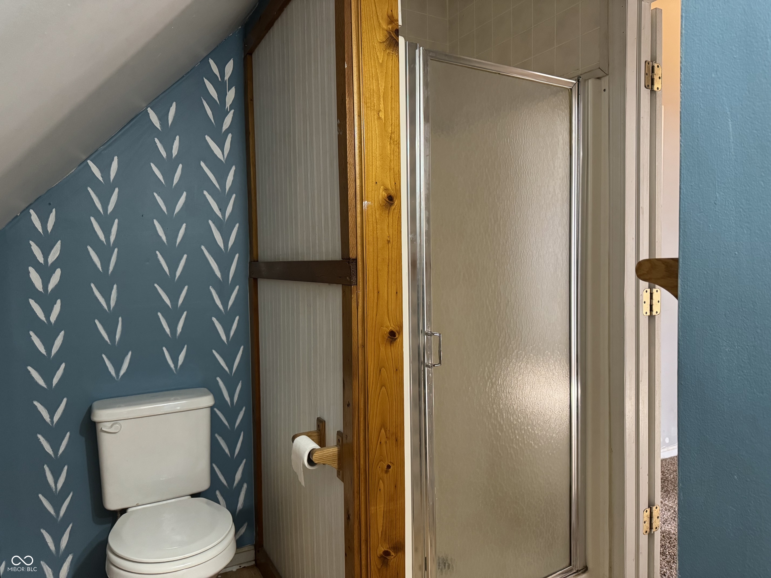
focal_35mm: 24
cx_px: 386
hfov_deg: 71.6
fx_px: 535
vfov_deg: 56.8
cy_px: 289
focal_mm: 6.76
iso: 500
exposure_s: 1/60
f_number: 1.78
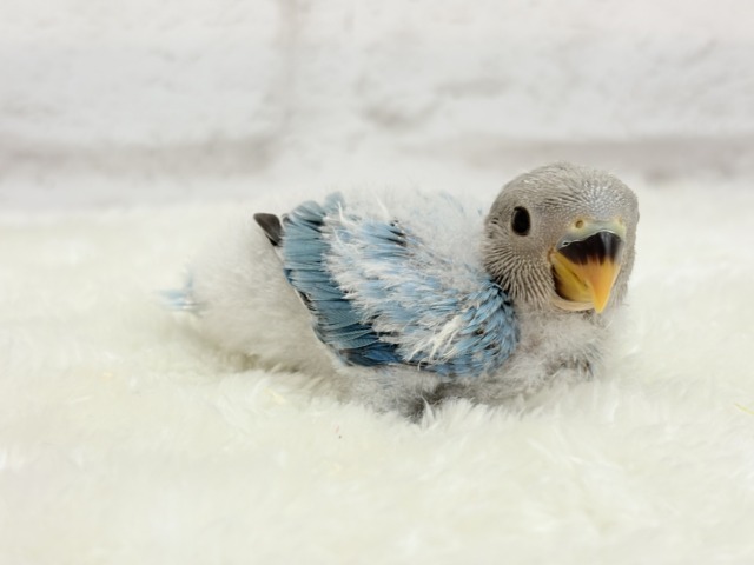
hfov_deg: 36.8
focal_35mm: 52
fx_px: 1133
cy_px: 282
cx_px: 377
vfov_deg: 28.0
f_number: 1.6
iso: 32
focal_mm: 5.96
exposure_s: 1/50
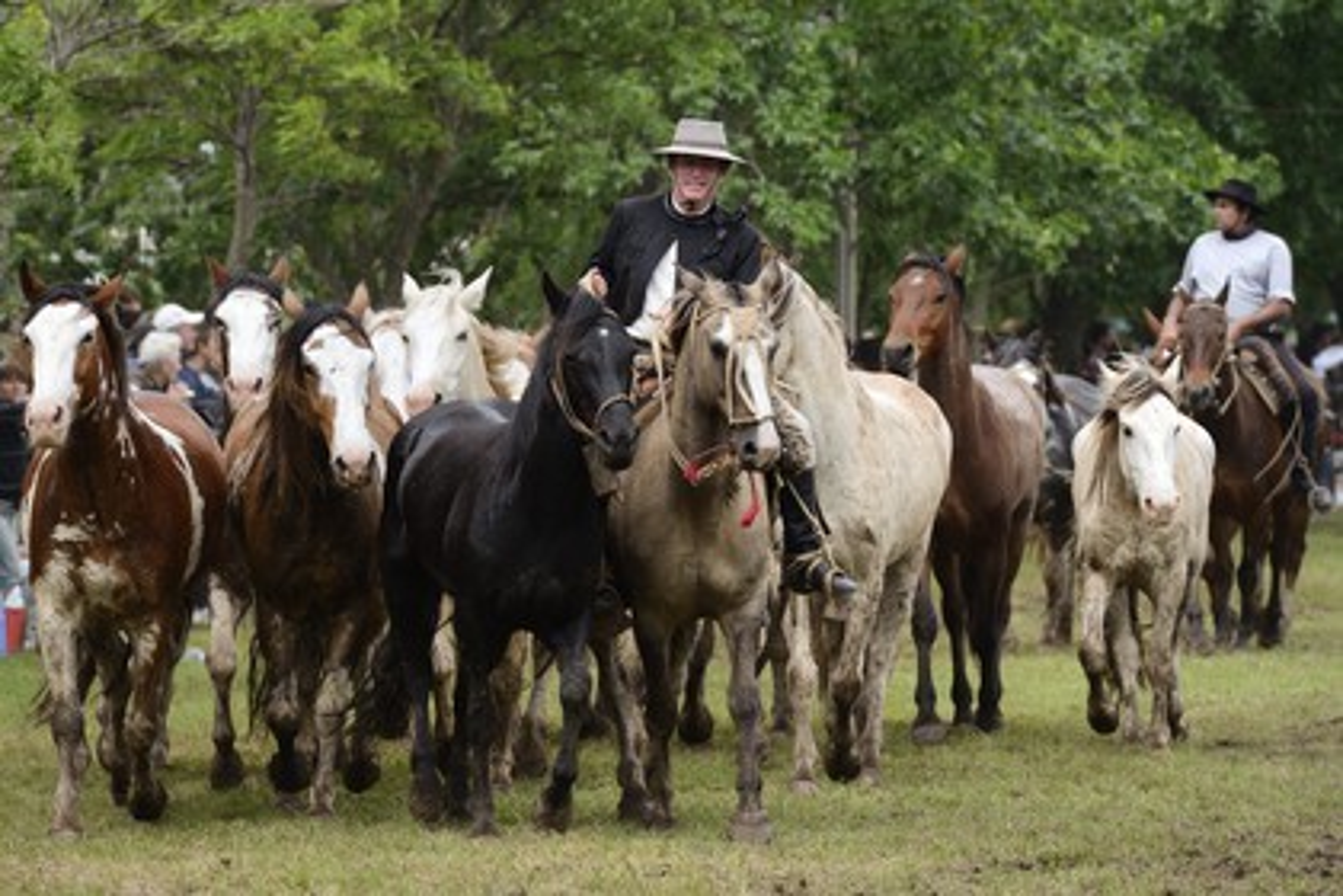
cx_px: 672
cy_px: 448
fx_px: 7461
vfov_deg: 6.9
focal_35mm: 200
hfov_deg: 10.3
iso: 400
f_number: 6.3
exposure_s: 1/400
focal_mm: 200
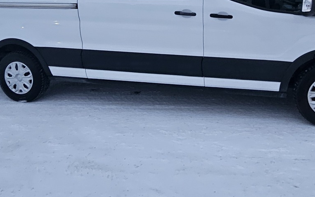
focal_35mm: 37
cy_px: 24
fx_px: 318
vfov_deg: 32.9
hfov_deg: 52.7
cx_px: 164
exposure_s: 1/30
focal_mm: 2.2
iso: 500
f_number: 2.2
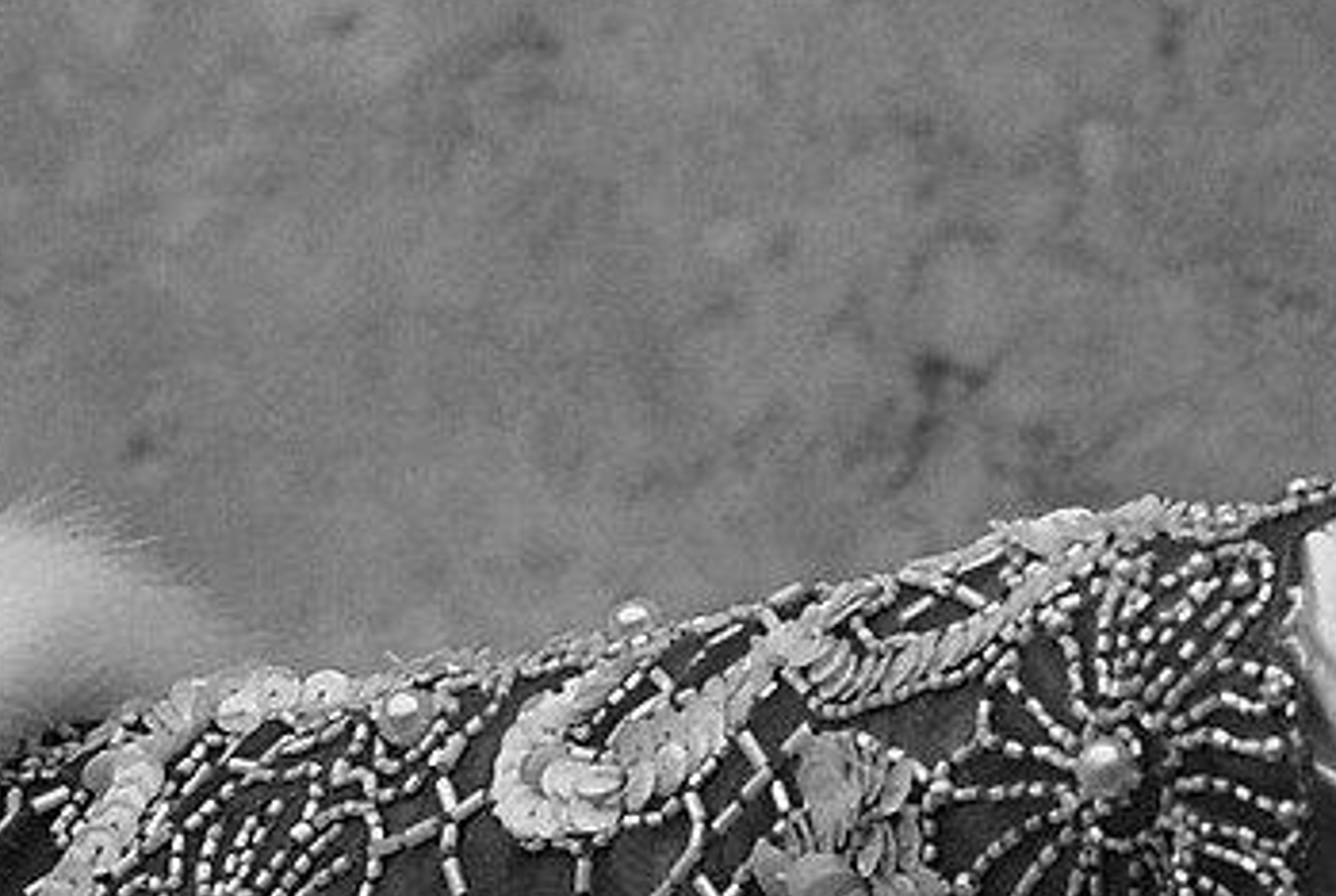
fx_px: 32580
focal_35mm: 876
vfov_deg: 1.6
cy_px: 19
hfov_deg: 2.3
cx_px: -517
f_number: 4
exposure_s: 1/400
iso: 250
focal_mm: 85
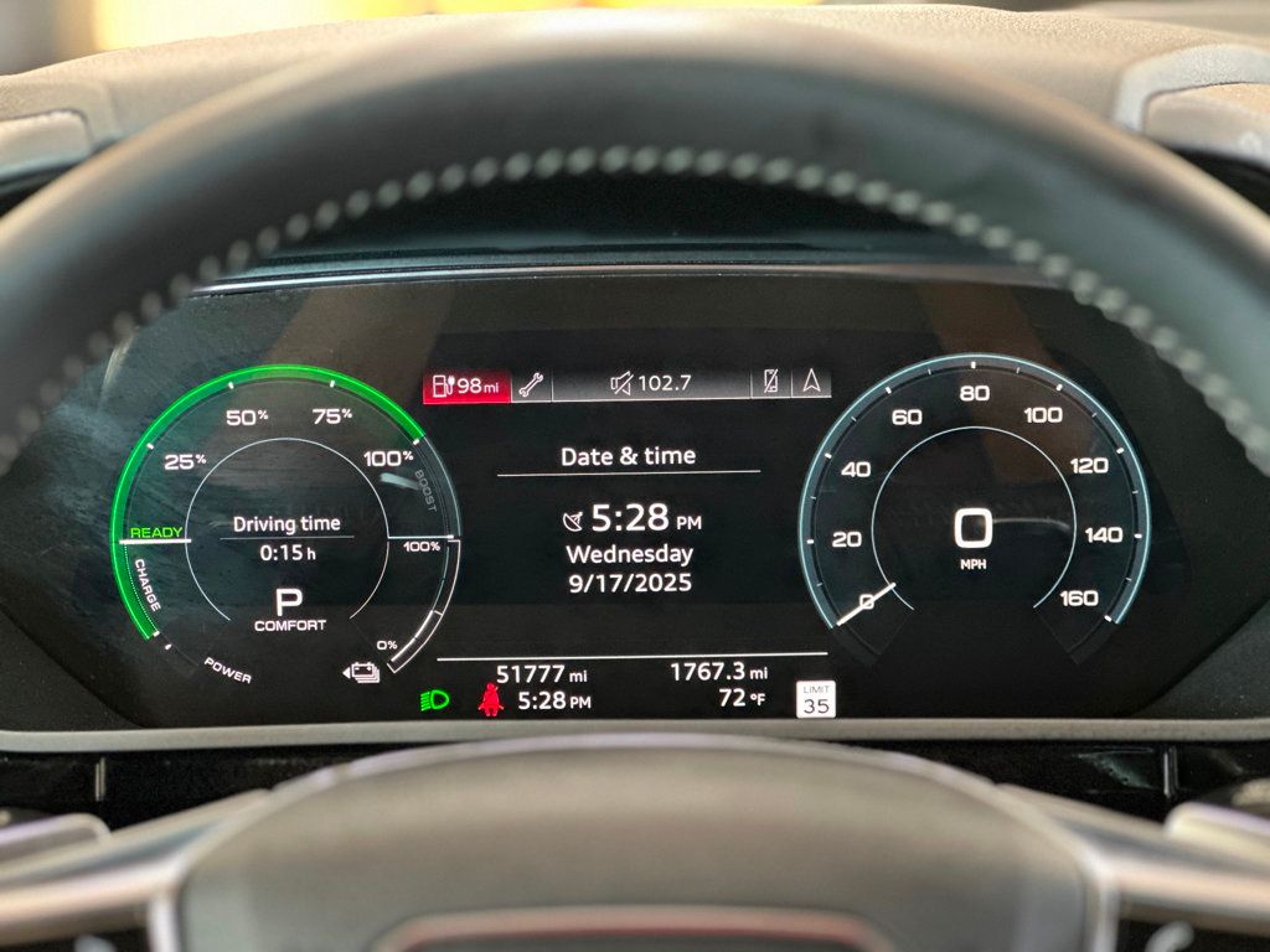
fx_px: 2825
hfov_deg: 25.3
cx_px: 635
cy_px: 476
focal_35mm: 77
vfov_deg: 19.1
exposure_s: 1/15
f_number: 2.8
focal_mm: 9
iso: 800
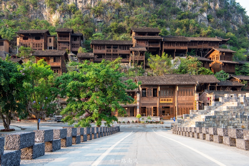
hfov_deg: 50.7
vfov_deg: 35.1
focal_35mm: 38
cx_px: 124
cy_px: 83
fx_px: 263
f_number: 10
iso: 200
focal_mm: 38
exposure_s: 1/80
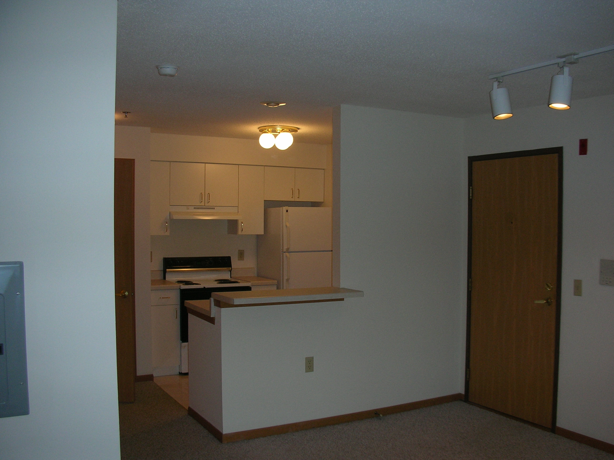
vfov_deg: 40.7
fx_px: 621
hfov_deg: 52.6
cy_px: 230
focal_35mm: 35
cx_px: 307
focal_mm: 5.8
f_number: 3
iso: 72
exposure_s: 1/60.1
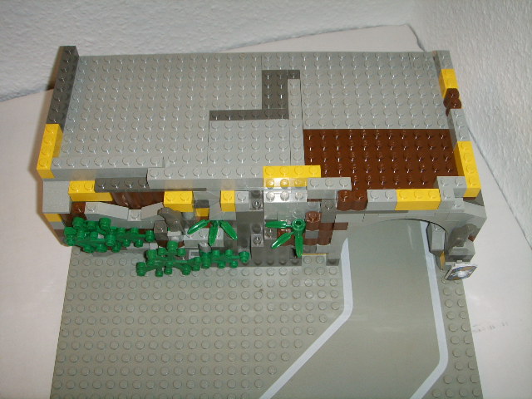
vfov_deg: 36.8
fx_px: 599
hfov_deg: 47.9
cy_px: 200
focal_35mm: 39
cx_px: 266
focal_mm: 6.6
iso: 100
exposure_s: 1/45
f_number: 3.5
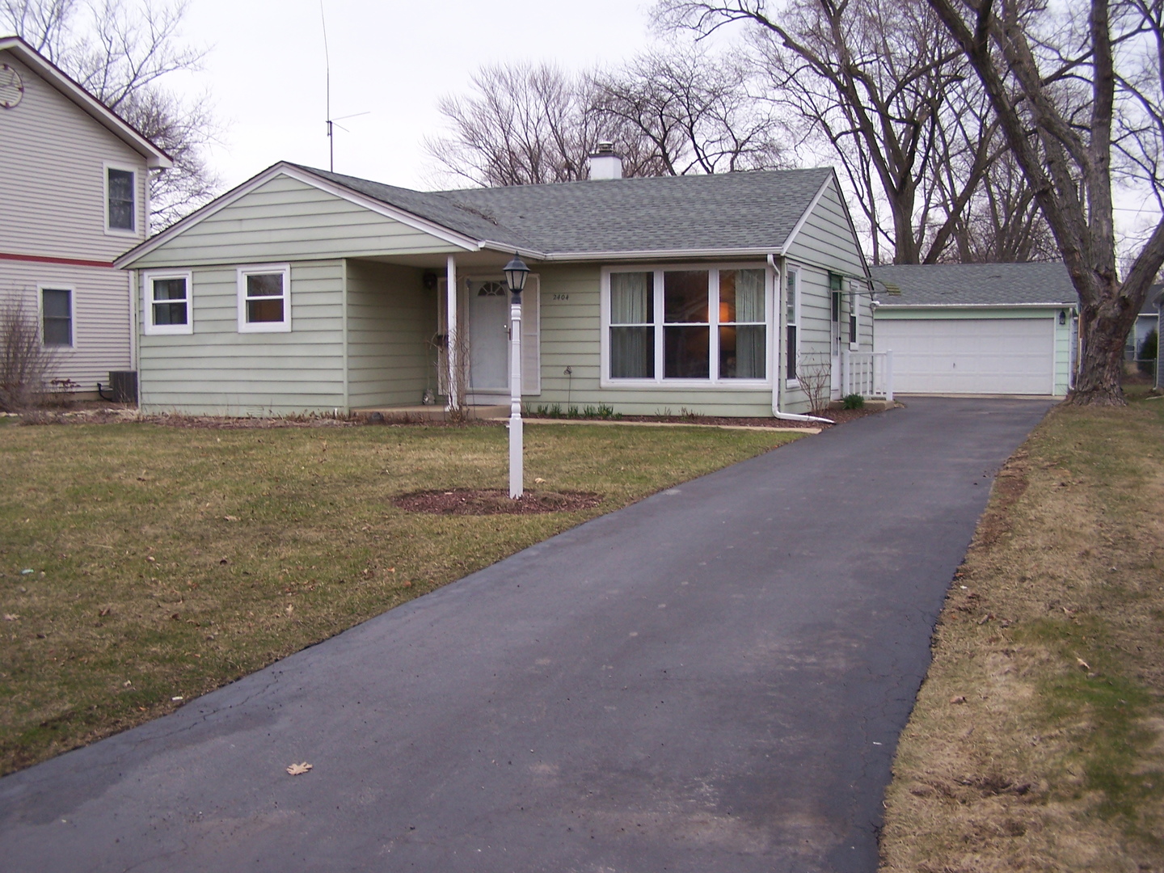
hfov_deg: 49.0
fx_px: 1278
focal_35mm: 38
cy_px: 436
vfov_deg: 37.7
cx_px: 582
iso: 80
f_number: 2.8
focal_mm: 6.3
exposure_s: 1/60
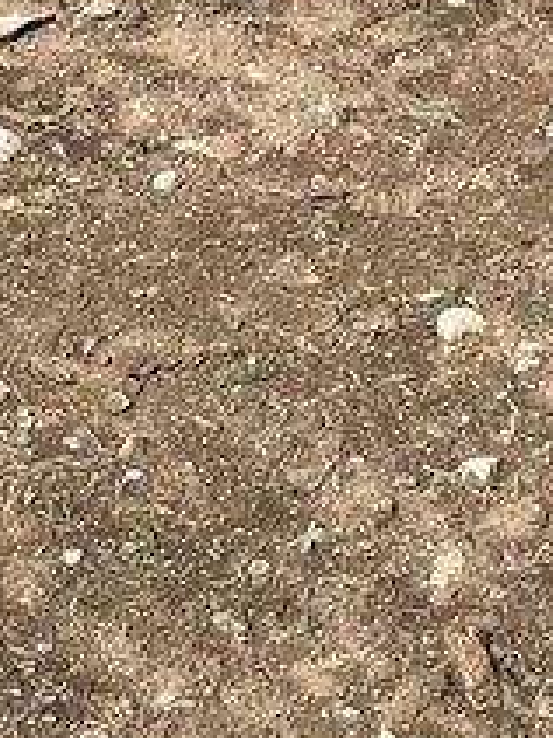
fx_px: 2836
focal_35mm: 133
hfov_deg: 10.5
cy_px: -682
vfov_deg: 13.1
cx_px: 990
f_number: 1.6
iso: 32
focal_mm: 4.2
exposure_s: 1/5291
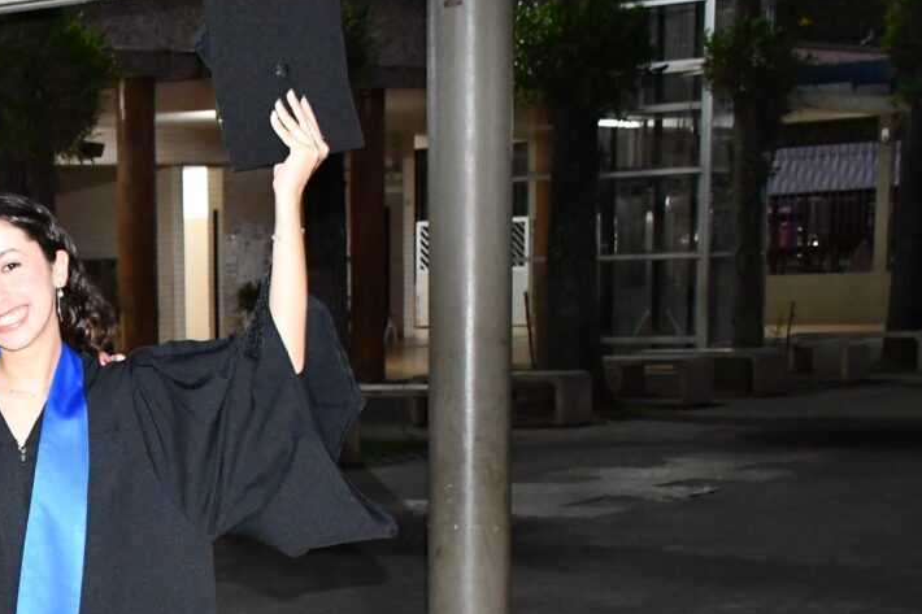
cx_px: -221
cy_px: 628
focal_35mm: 92
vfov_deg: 14.6
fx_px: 2356
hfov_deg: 20.5
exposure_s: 1/60
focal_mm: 23
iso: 2500
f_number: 3.8
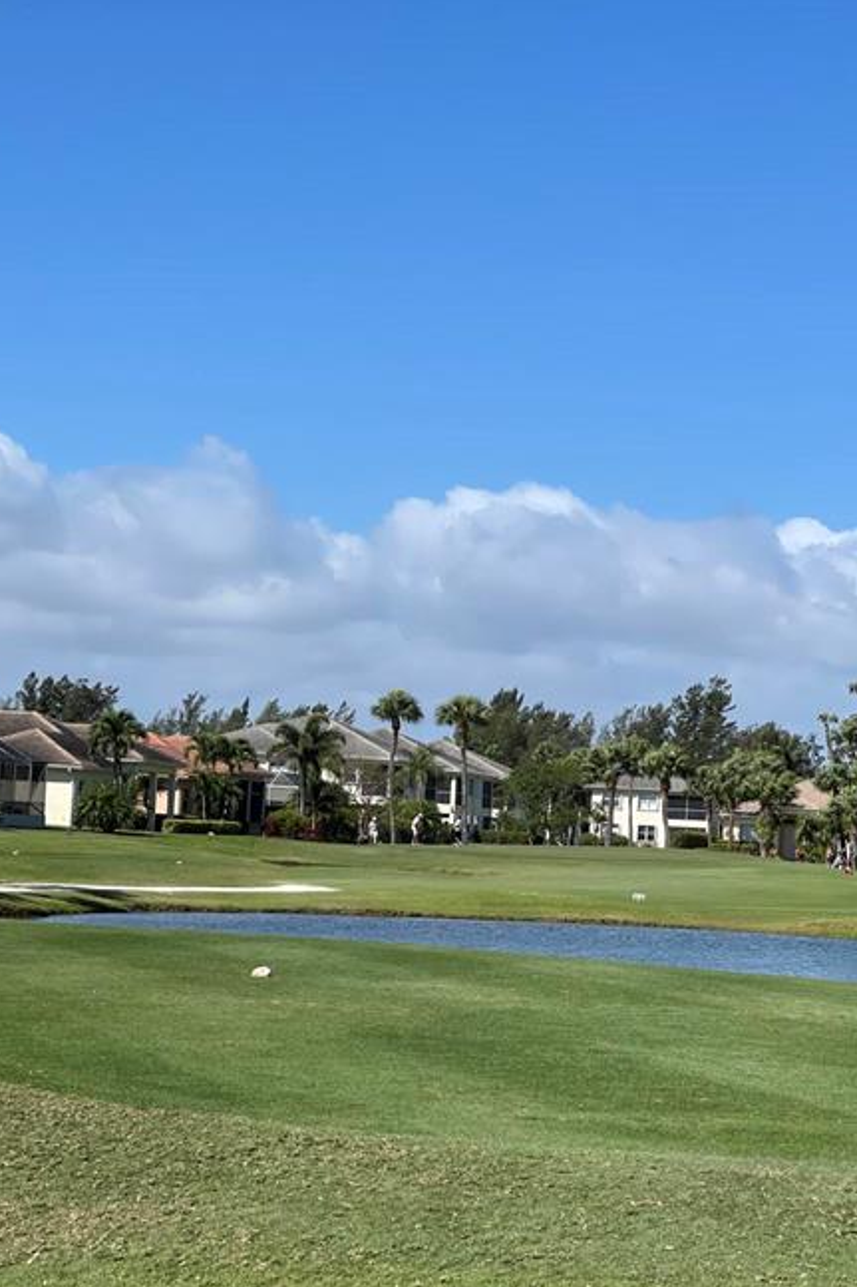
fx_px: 2822
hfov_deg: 17.3
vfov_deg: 25.7
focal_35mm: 79
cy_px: 720
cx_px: 445
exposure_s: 1/2179
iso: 32
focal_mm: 7.5
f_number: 2.2
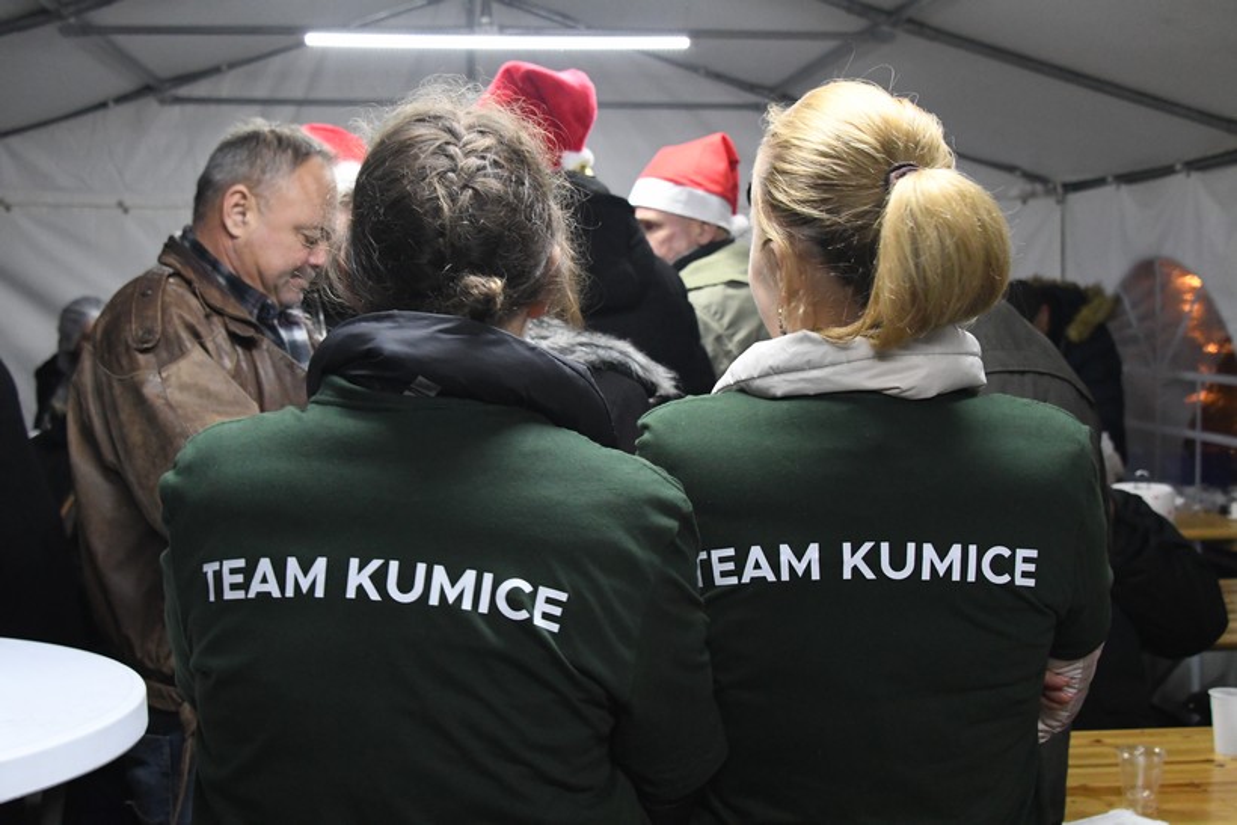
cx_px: 618
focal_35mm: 52
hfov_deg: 38.2
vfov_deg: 26.0
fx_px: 1787
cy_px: 412
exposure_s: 1/100
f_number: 5
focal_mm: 35
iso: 5000
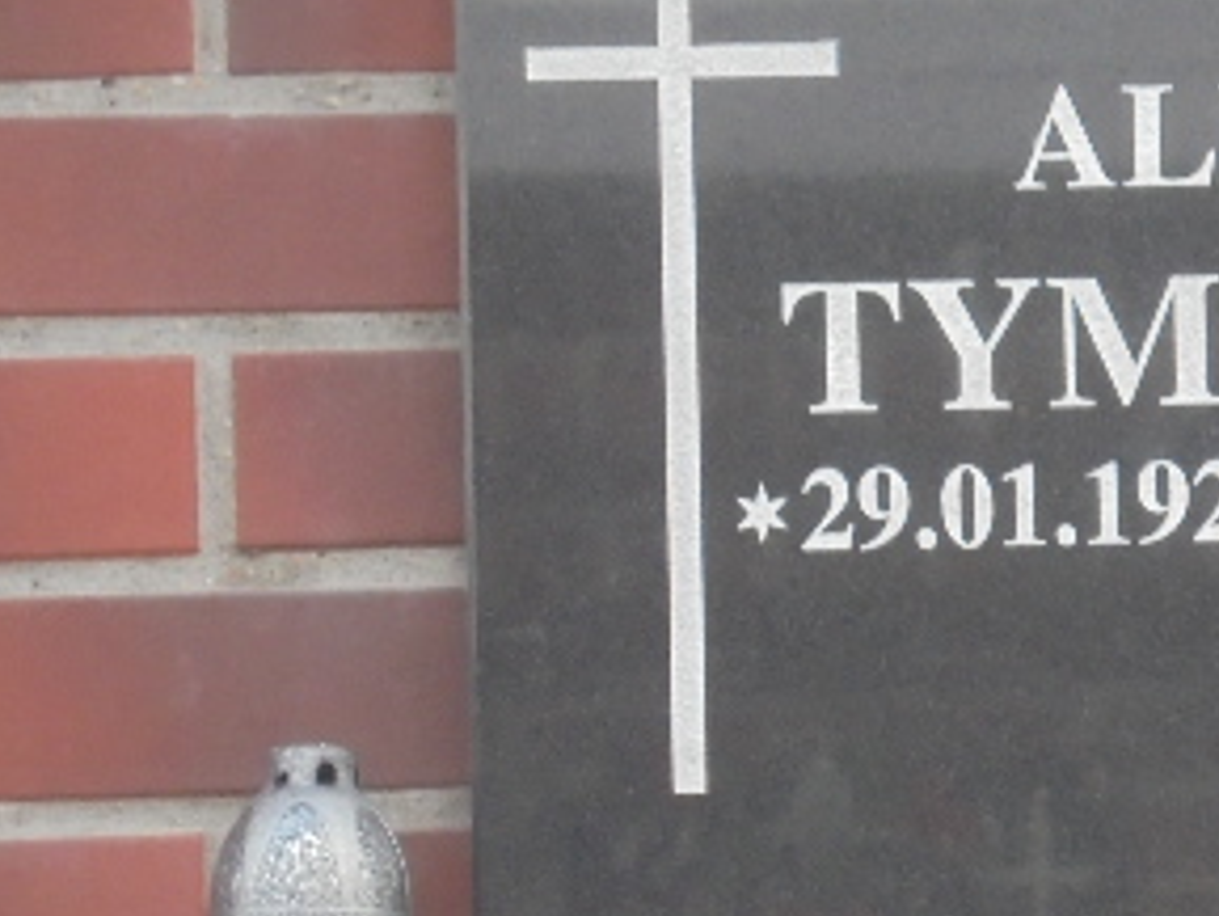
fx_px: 9512
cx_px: 1114
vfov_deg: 5.5
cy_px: 490
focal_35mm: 270
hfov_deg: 7.3
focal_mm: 21.8
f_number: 5.6
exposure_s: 1/125
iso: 400
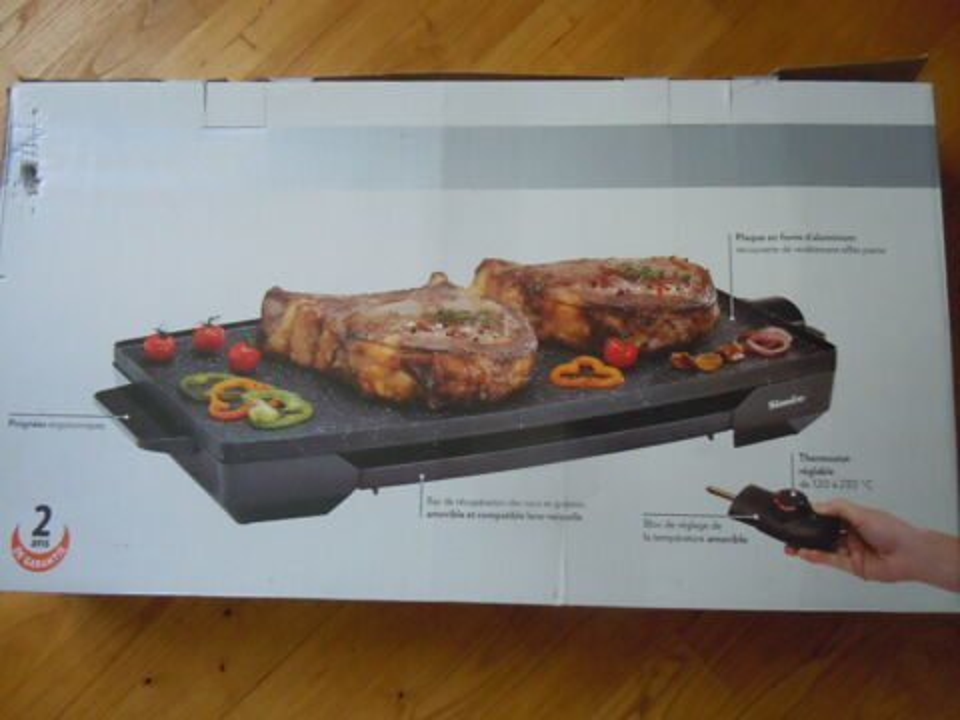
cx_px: 480
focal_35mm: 30
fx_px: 832
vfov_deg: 46.8
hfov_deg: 60.0
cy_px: 360
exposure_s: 1/8
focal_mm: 5.4
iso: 800
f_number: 3.5
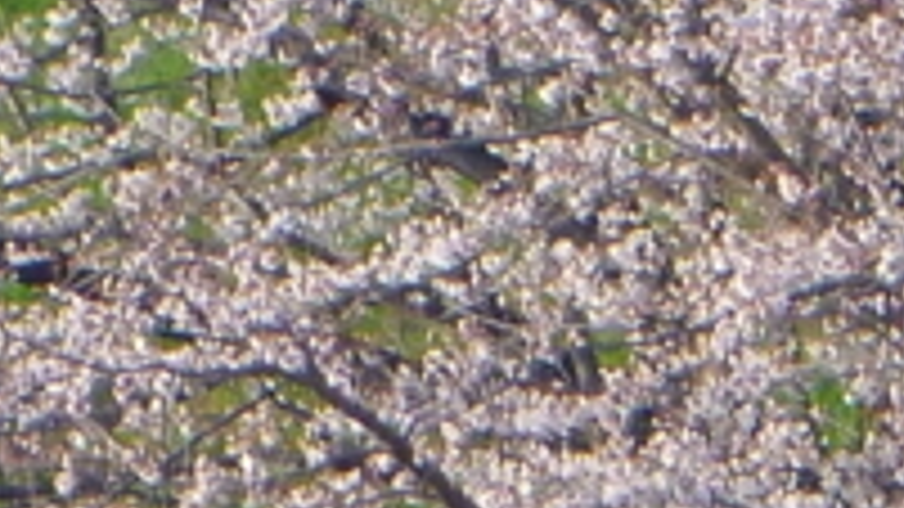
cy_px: -791
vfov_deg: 1.3
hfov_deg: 2.3
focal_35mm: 921
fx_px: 22074
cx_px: 1678
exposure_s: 1/125
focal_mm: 22.8
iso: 200
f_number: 5.9
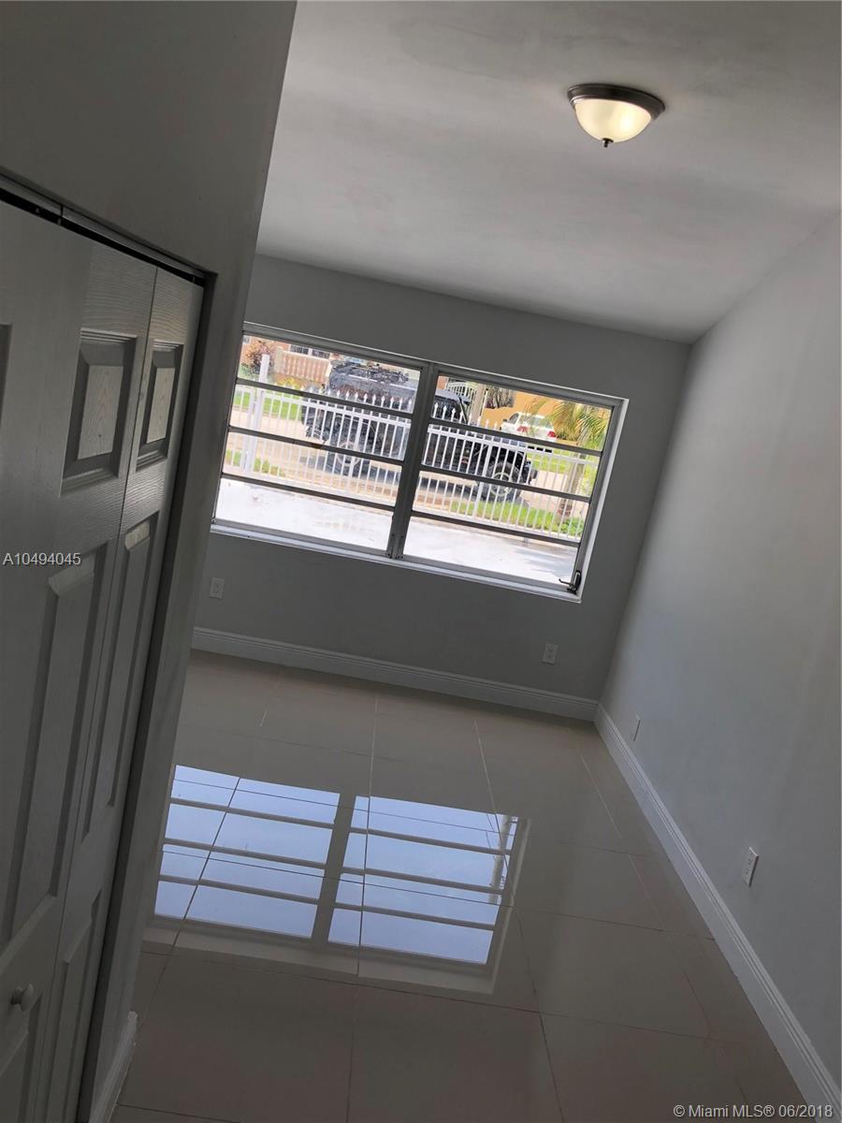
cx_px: 421
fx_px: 908
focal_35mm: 28
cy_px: 562
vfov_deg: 63.4
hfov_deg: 49.7
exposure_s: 1/436
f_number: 1.8
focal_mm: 4
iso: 20
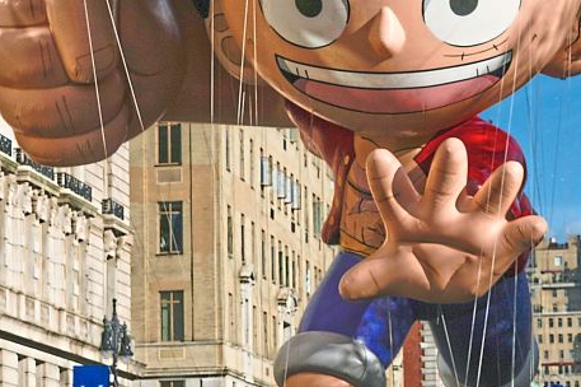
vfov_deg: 7.2
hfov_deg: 10.8
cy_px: 76
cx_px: 446
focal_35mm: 190
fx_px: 3064
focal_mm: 70
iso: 125
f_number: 9
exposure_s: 1/1250
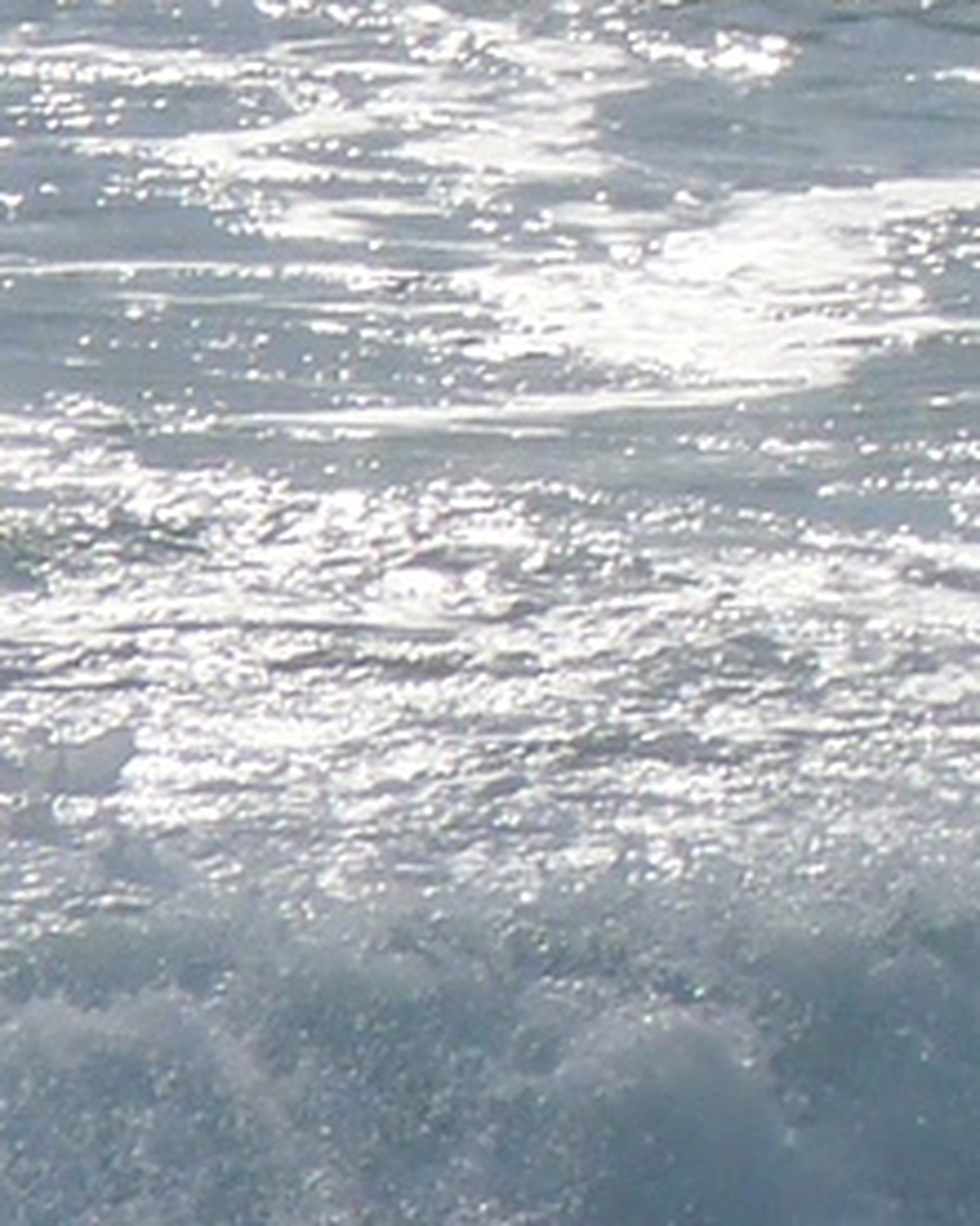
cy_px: -972
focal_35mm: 1448
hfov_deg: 1.1
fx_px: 52498
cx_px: 2913
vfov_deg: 1.3
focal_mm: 45.4
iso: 100
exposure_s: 1/800
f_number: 8
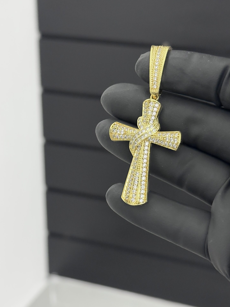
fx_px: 567
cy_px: 139
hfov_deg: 22.9
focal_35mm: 64
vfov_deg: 30.2
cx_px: 134
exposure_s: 1/30
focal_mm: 6.76
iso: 400
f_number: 1.78
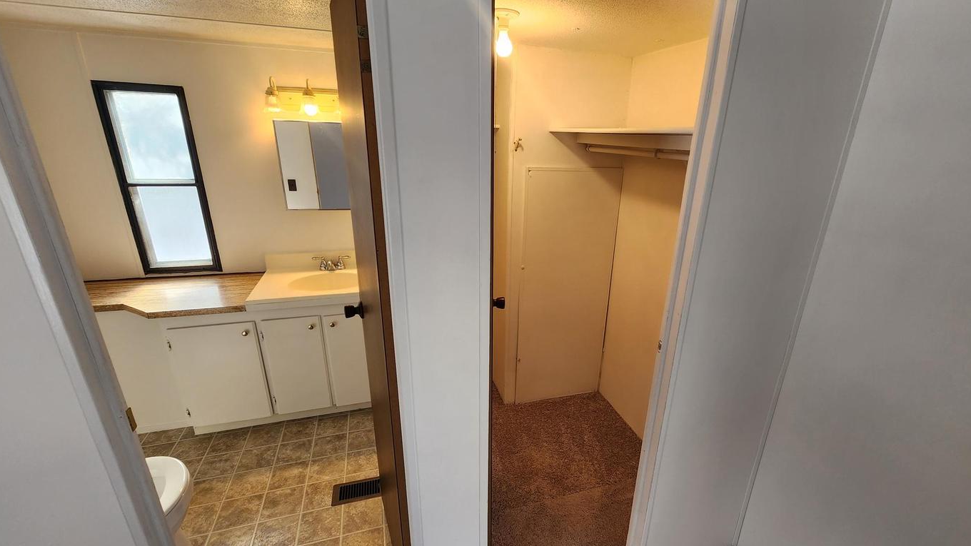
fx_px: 386
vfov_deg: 70.5
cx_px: 510
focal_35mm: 15
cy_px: 282
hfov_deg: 102.9
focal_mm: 2.2
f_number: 2.2
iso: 64
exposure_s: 1/60
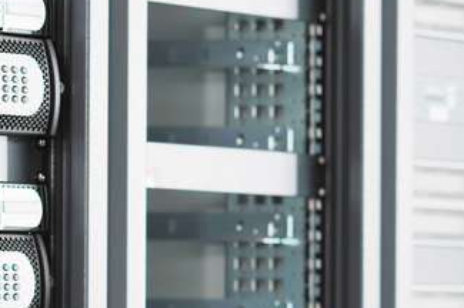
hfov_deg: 4.9
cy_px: 346
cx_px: 503
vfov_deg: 3.3
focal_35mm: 416
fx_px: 5356
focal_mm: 135
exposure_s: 1/100
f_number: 3.5
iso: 50
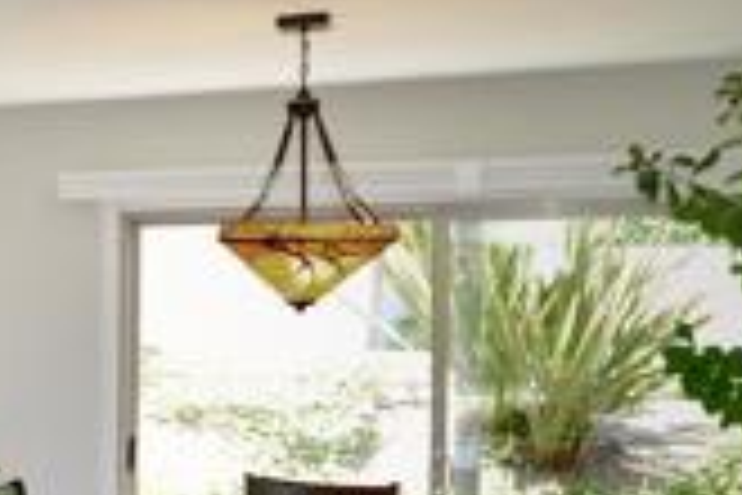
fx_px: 1318
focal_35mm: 64
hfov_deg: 20.7
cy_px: 767
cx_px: -625
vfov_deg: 18.5
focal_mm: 11
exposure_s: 1/60
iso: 400
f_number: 4
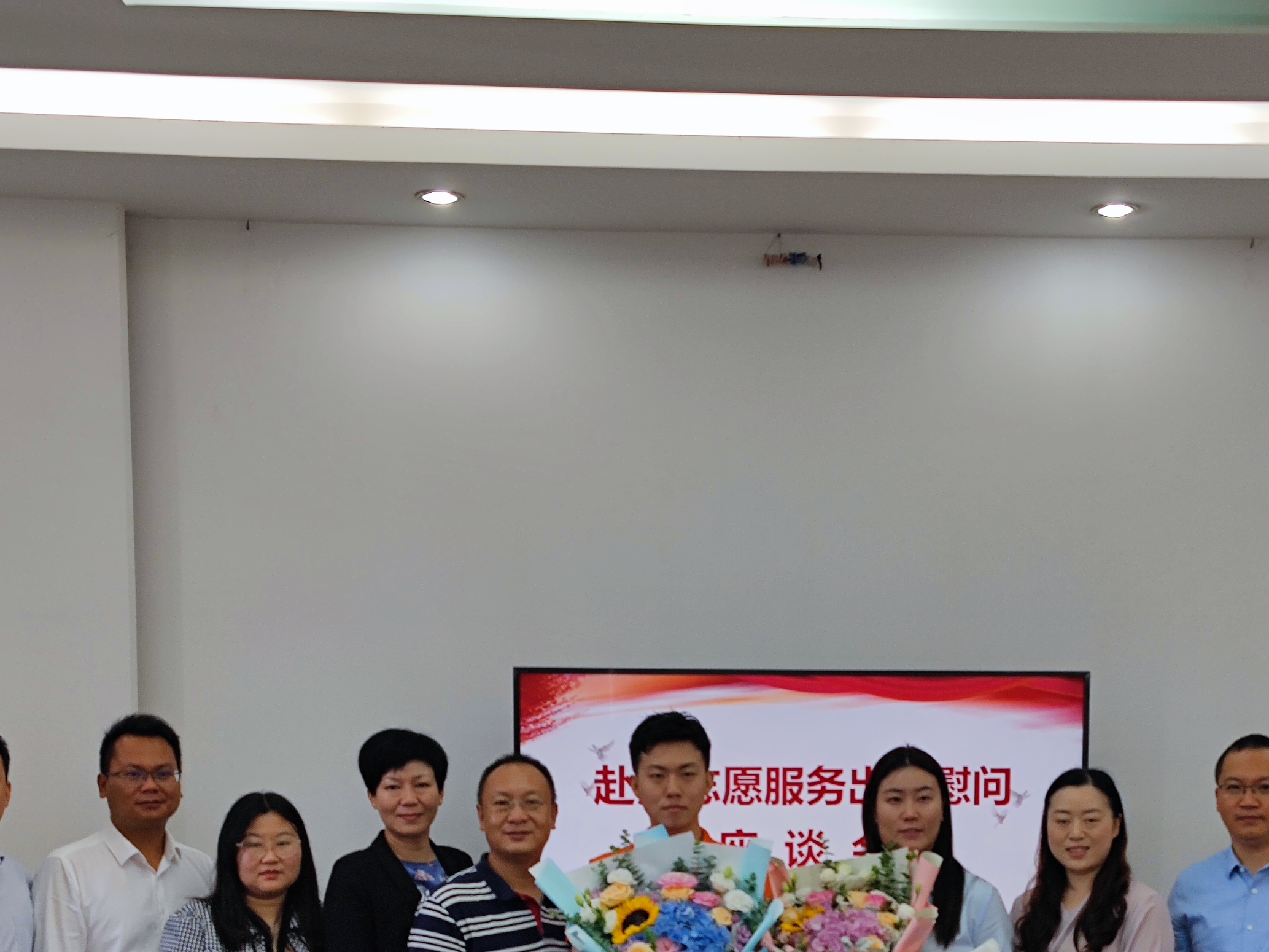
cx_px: 752
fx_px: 2749
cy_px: 929
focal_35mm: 75
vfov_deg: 19.1
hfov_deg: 25.9
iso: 50
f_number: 1.95
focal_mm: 7.59
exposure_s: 1/100
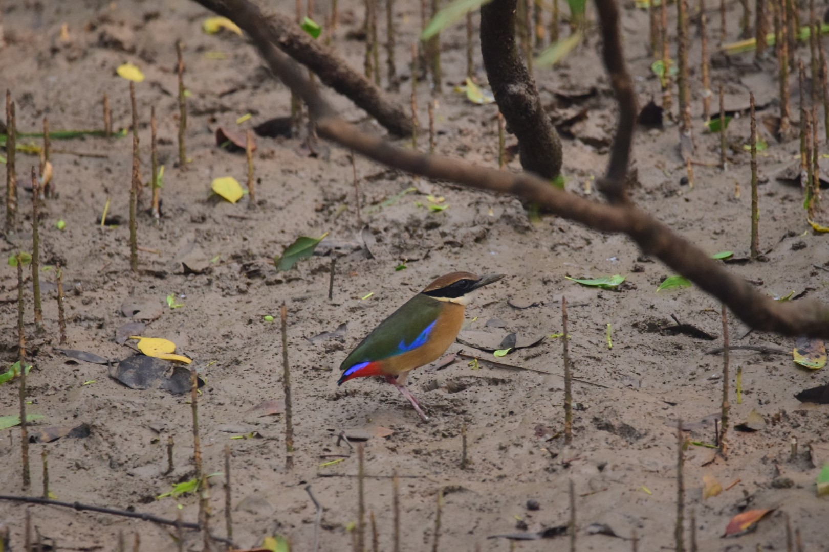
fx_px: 20723
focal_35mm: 900
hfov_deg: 2.3
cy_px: 276
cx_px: 414
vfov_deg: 1.5
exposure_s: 1/1600
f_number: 6.3
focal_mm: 600
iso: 2500
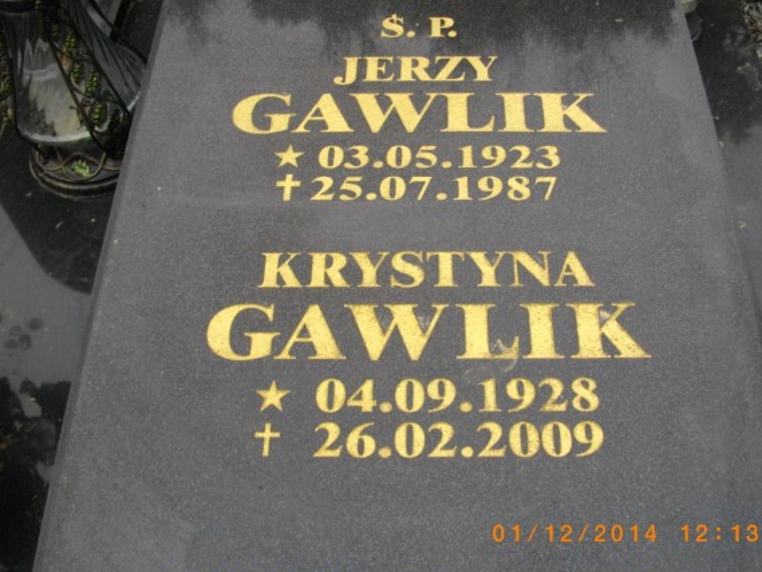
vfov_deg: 39.7
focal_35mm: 36
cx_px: 418
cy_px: 281
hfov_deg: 51.3
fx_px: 793
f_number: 2.9
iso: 192
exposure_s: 1/125
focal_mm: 5.7
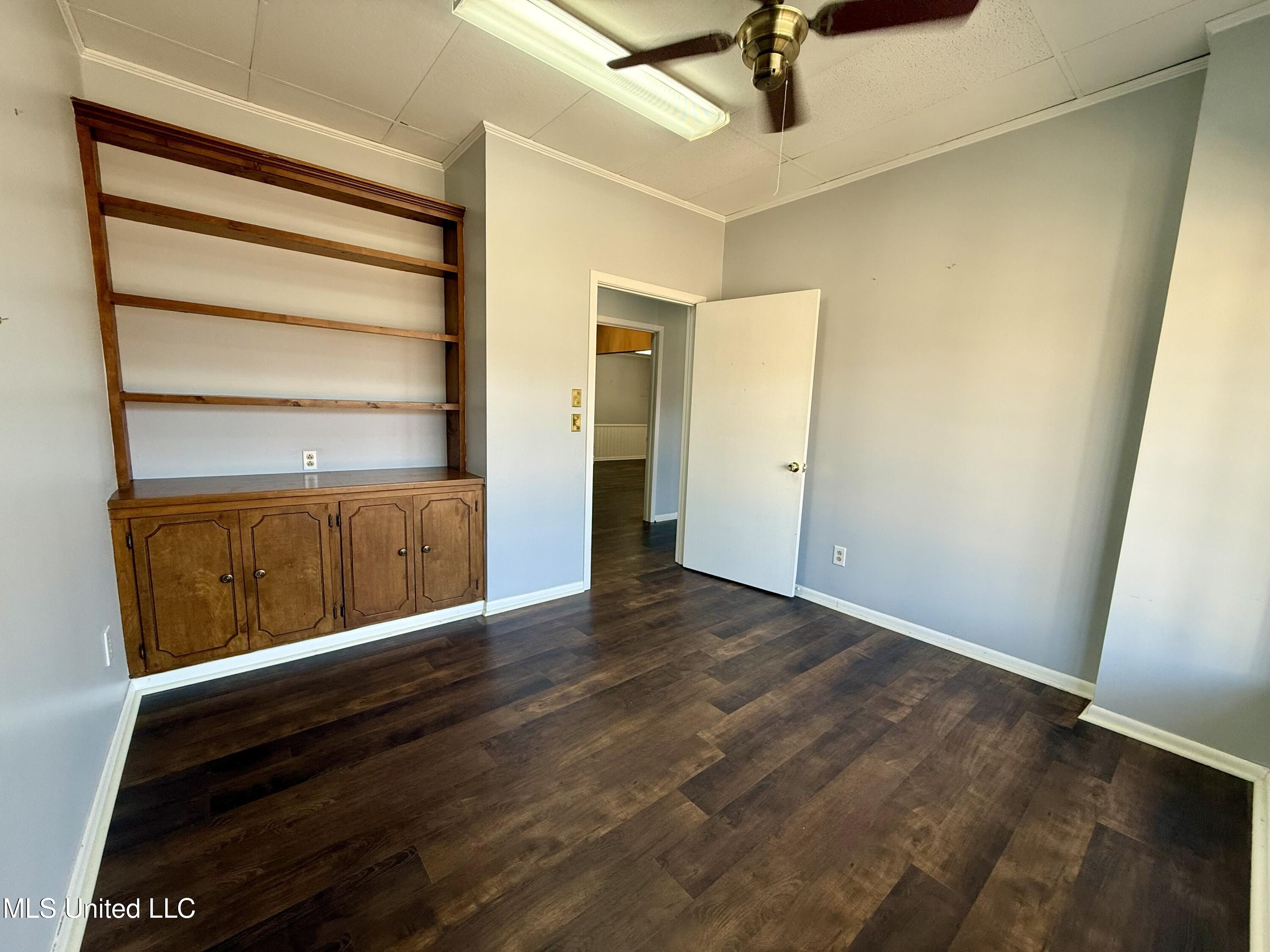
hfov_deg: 102.1
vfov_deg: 85.7
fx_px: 514
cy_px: 476
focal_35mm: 14
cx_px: 635
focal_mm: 2.22
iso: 100
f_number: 2.2
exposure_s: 1/120
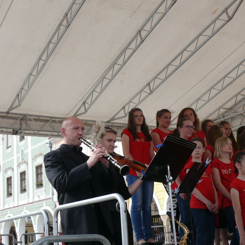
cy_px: 122
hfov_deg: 31.0
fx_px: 440
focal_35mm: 55
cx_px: 103
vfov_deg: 31.1
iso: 100
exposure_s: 1/250
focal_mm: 8.7
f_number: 4.5
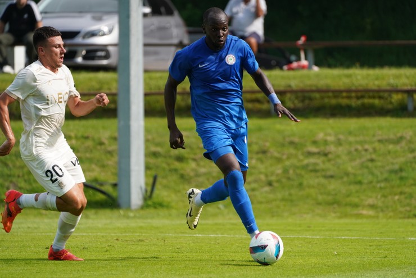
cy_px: 139
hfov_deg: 6.1
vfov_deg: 4.1
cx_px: 208
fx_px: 3886
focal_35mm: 336
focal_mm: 336
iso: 800
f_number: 5.6
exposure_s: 1/2000
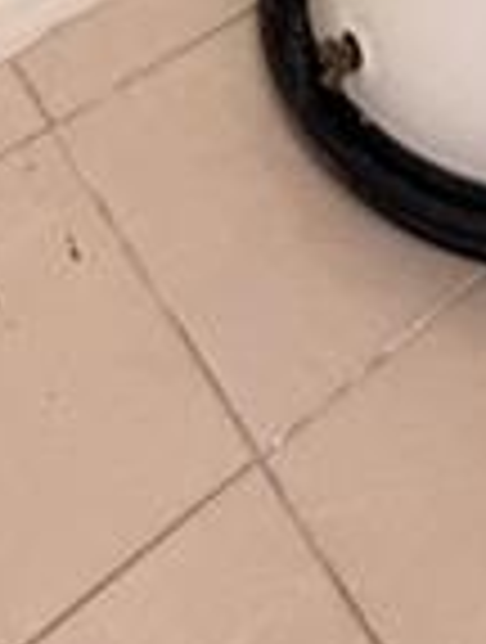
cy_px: -1018
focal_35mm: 75
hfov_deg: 19.7
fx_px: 1398
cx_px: 328
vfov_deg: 13.9
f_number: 2.2
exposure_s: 1/60
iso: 320
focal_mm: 2.22
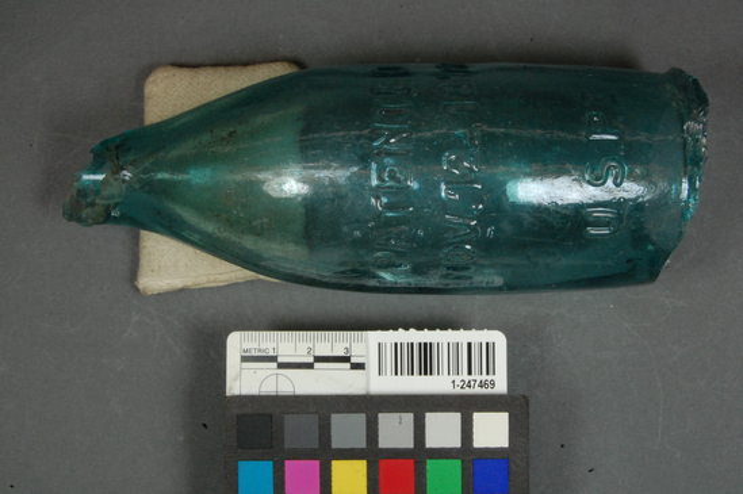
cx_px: 372
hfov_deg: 33.4
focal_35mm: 60
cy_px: 247
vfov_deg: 22.6
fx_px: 1237
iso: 1600
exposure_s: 1/30
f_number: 25
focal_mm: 40
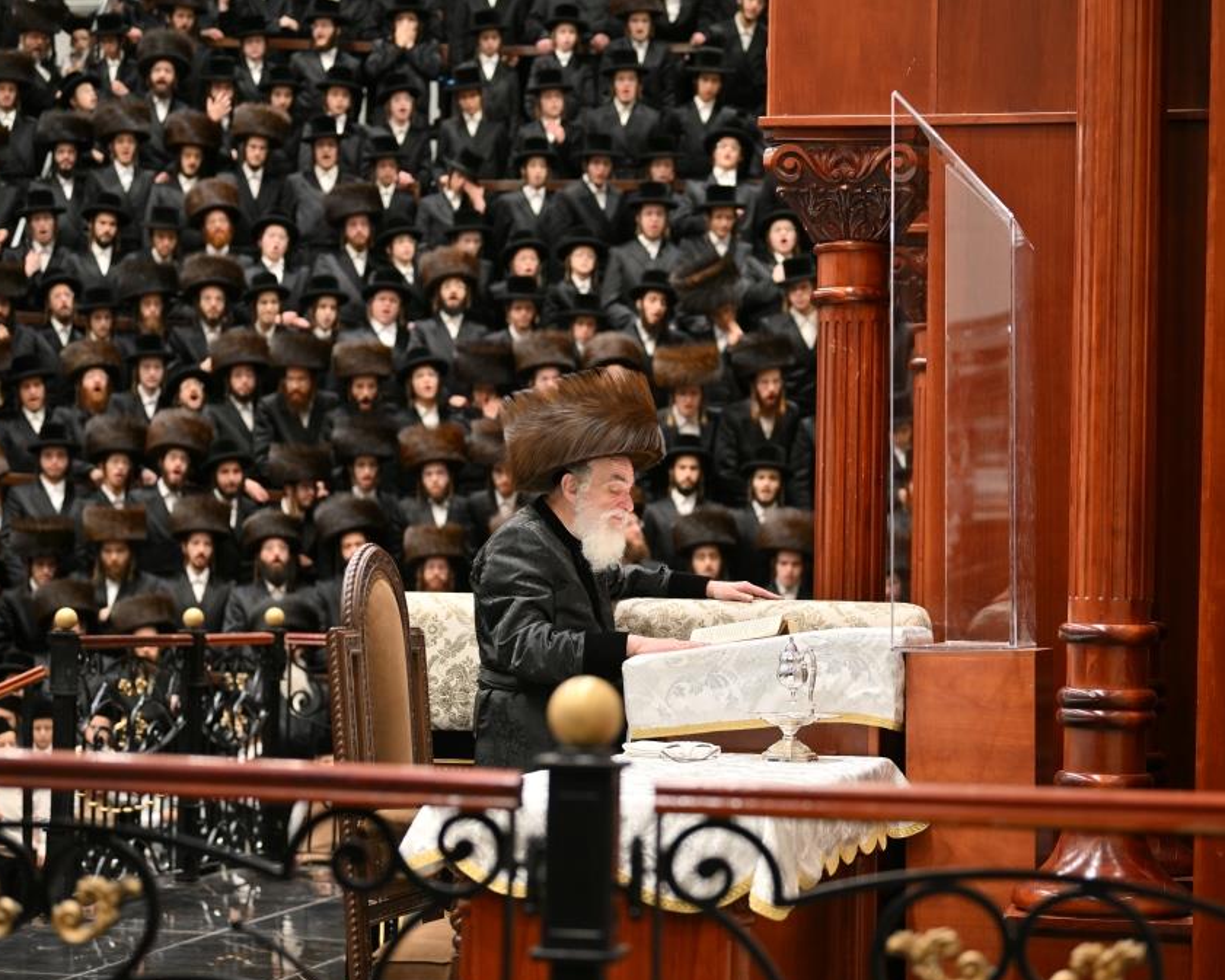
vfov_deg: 19.2
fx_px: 2901
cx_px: 610
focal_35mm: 80
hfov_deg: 23.8
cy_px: 494
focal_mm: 70
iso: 200
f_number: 2.8
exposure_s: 1/200
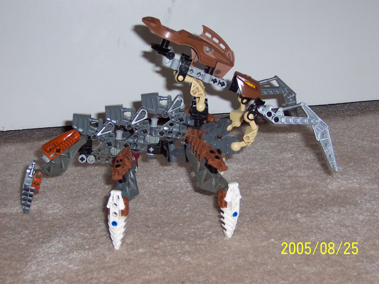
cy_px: 142
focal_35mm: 83
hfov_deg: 23.6
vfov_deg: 17.8
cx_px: 190
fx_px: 909
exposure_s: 1/90
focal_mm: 12.8
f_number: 4
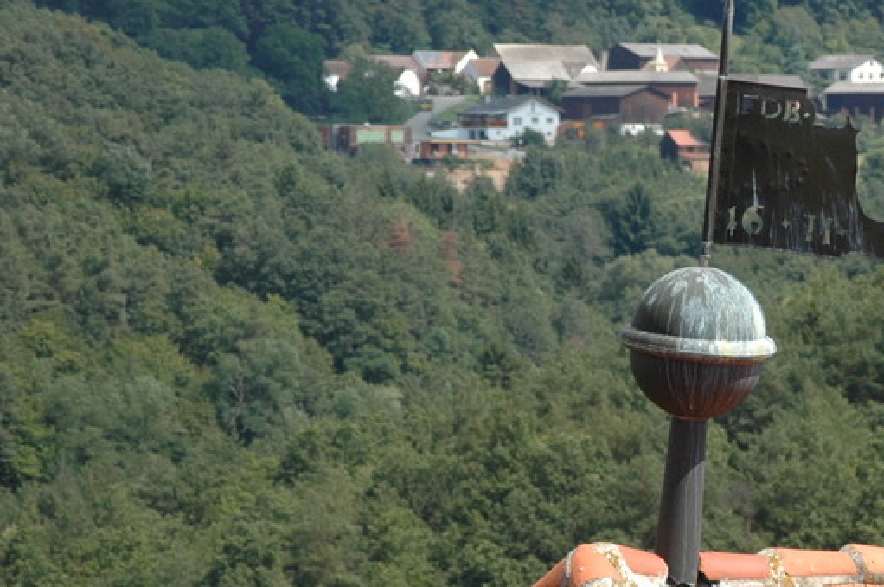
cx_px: 750
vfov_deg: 5.6
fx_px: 5982
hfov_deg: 8.4
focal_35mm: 244
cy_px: 166
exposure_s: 1/750
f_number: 6.7
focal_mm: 92
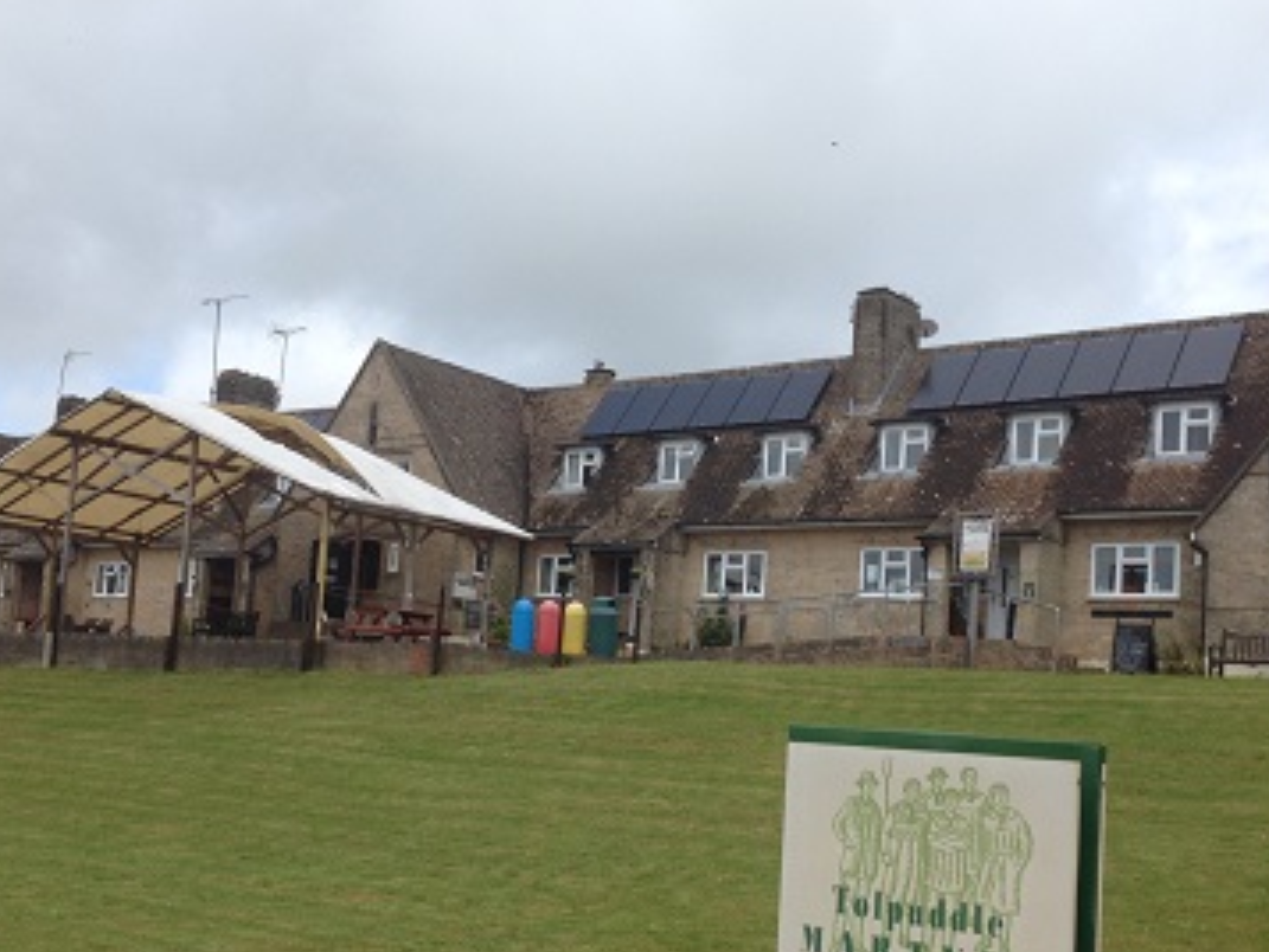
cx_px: 611
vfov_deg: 29.6
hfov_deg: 38.9
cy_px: 574
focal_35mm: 49
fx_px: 1797
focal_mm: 4.28
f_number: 2.4
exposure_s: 1/1346
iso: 50
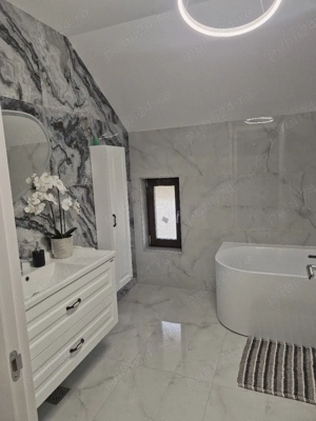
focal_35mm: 23
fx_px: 280
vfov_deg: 73.9
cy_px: 210
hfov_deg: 58.9
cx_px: 158
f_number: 1.8
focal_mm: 5.4
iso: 125
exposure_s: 1/182
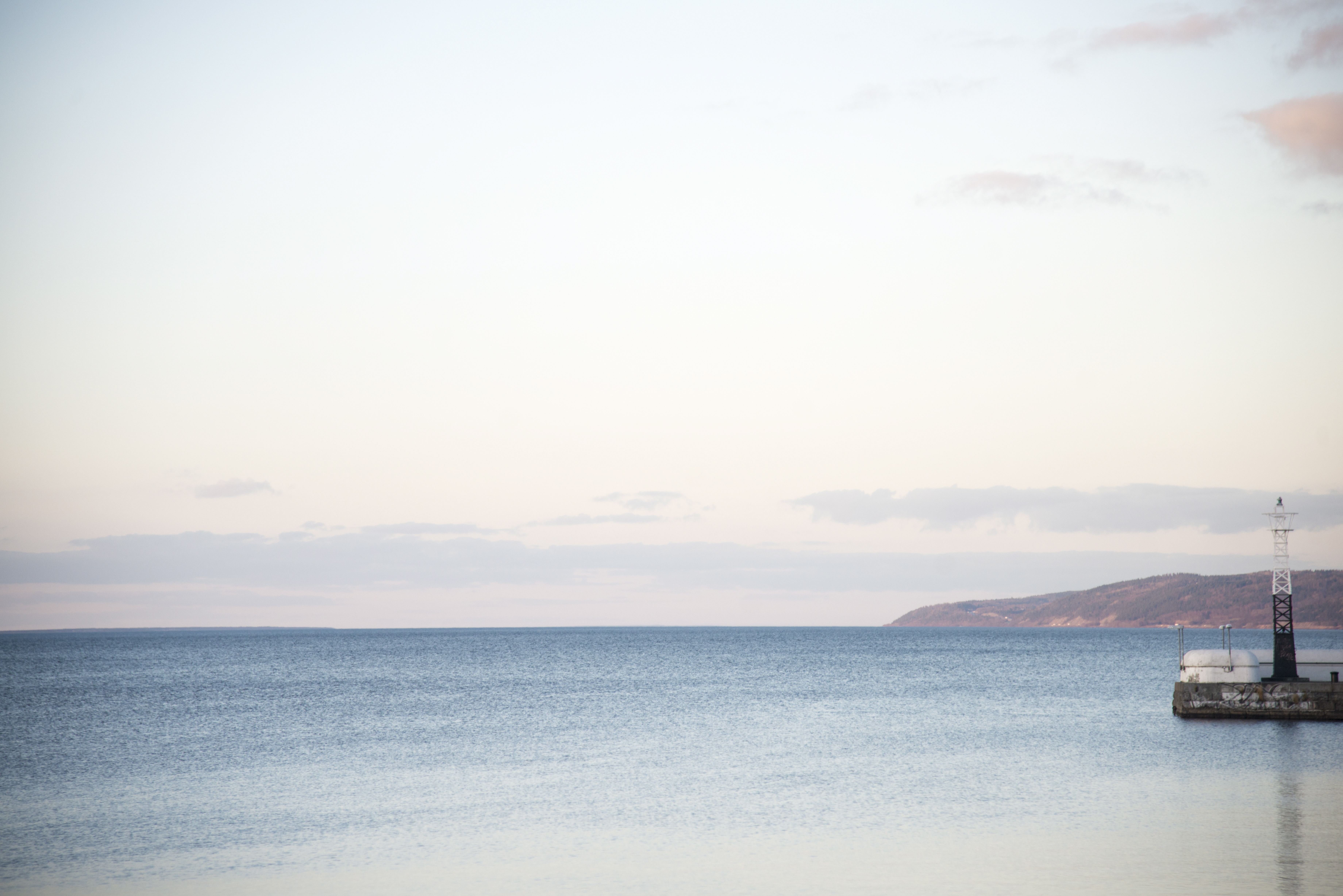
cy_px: 448
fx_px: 4478
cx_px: 672
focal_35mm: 120
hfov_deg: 17.1
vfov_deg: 11.4
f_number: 4.5
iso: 500
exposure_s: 1/125
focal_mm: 120
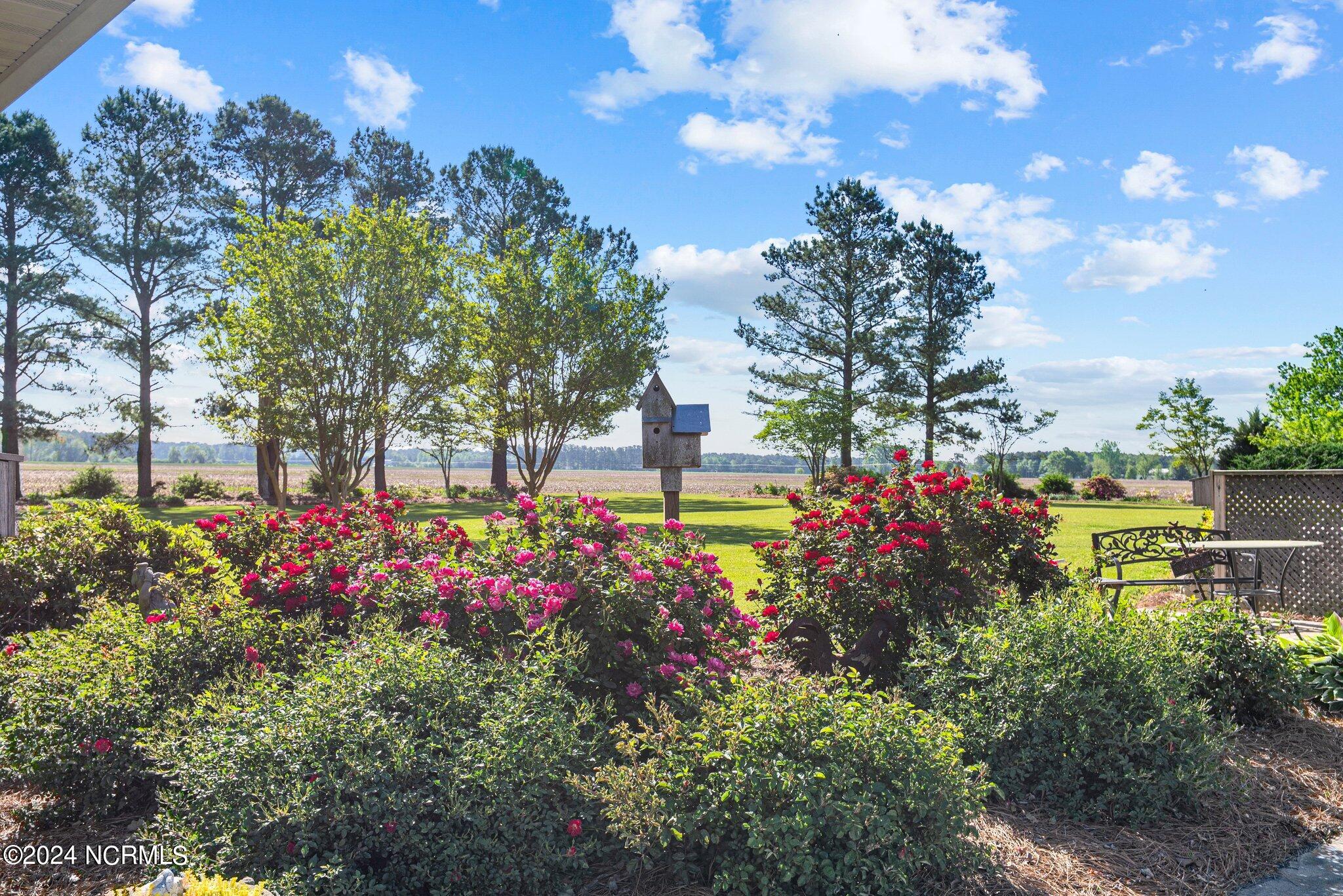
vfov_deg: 42.4
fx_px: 1157
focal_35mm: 31
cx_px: 672
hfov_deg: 60.3
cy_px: 448
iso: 100
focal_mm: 31
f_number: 8
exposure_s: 1/200
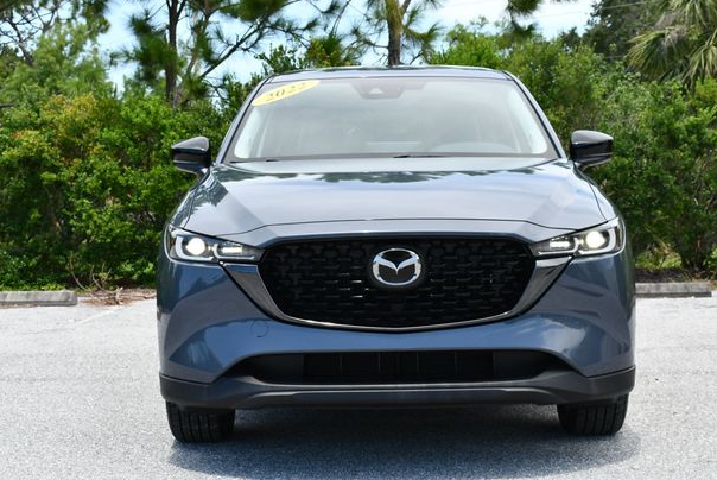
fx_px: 1435
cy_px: 250
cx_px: 379
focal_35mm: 72
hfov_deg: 28.0
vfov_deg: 19.0
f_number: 8
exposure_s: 1/250
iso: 200
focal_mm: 34
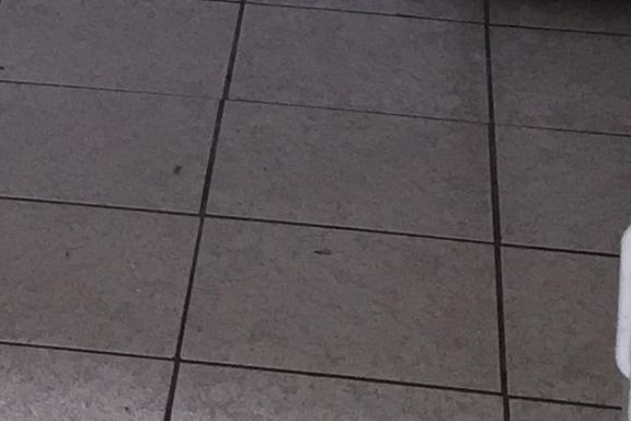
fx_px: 2752
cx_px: -14
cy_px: -683
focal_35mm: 157
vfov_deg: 7.9
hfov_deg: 12.9
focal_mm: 4.15
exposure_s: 1/30
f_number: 2.2
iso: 125
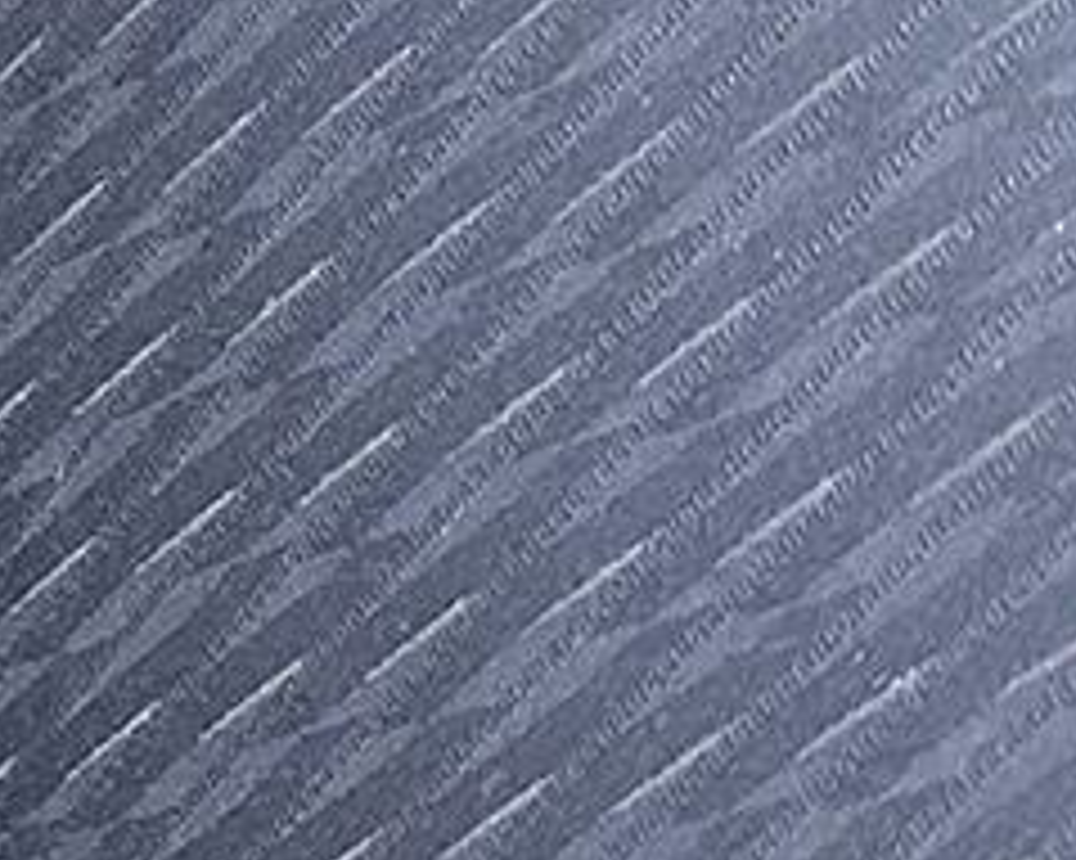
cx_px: -2035
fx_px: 6398
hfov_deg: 8.3
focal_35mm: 201
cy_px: -198
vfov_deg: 7.6
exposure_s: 1/60
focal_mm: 6.86
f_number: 1.78
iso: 250
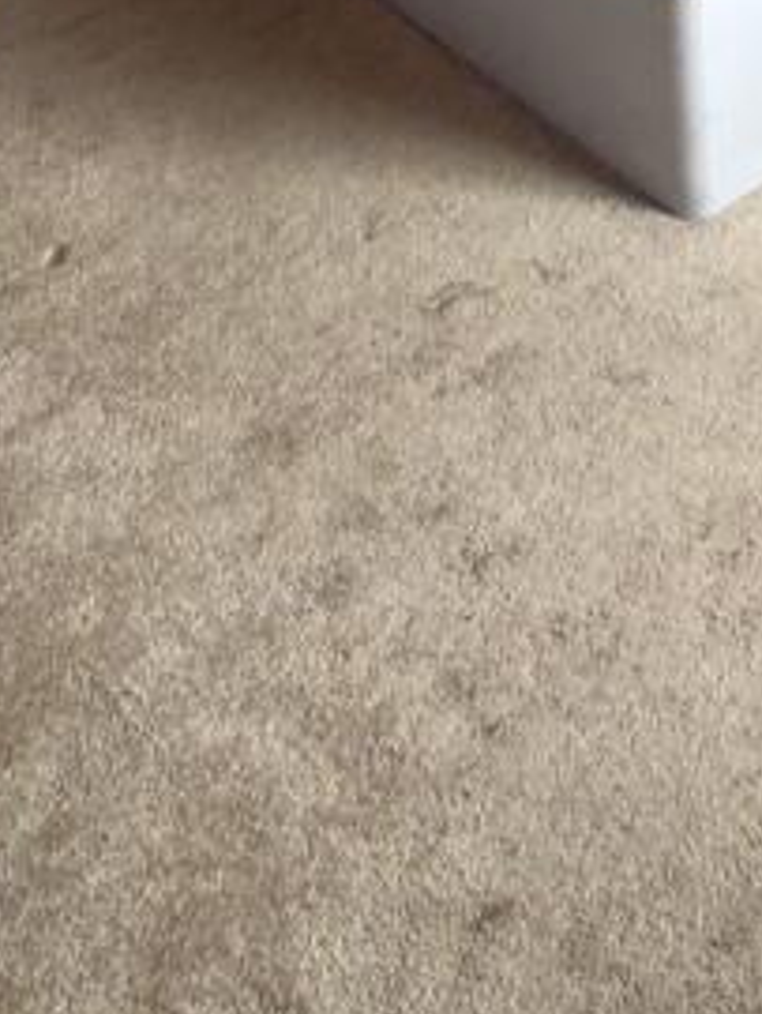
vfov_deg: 25.2
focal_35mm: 53
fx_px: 1553
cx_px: 796
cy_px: -586
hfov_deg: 25.9
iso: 160
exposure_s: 1/30
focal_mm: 2.22
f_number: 2.2
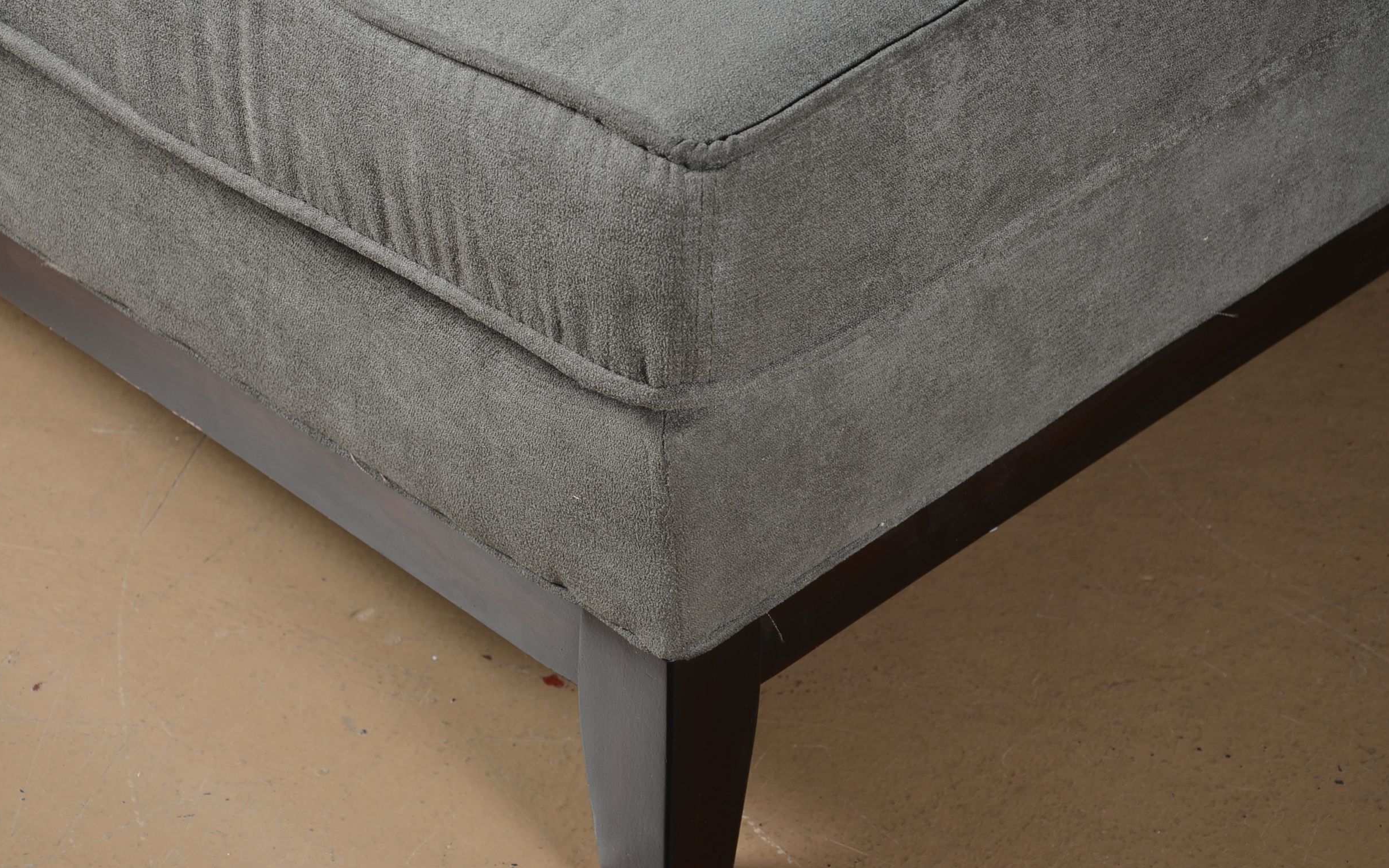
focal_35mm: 116
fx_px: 4373
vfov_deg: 11.3
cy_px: 427
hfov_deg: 18.0
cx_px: 694
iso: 160
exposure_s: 1/80
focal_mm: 75
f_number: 7.1
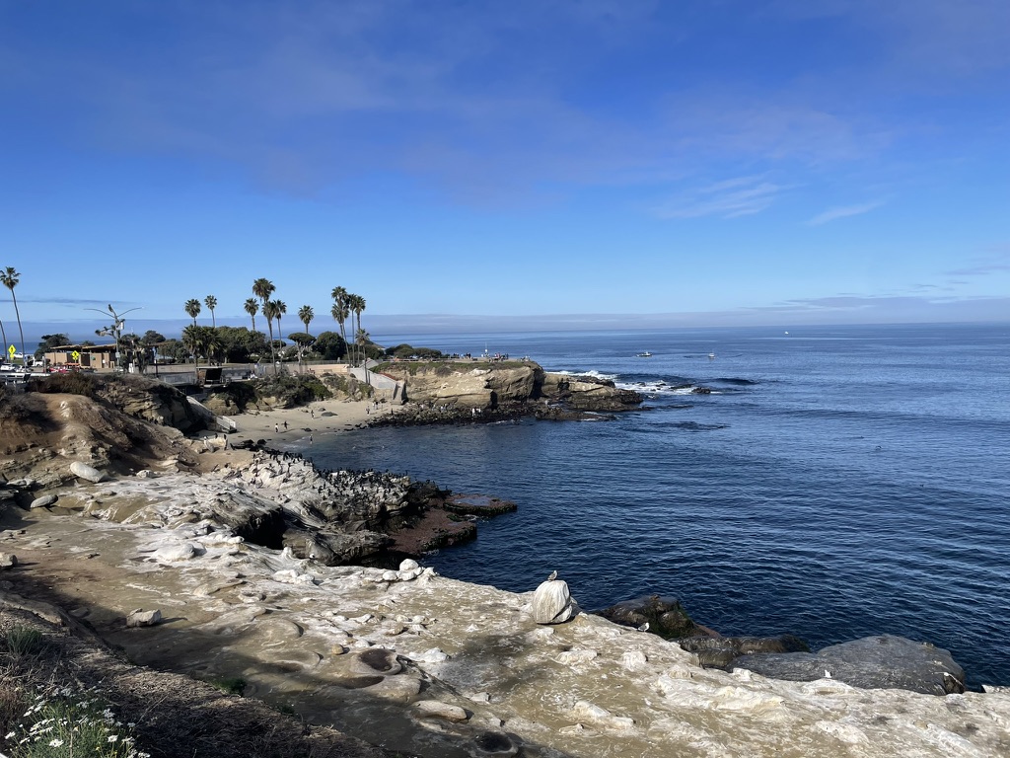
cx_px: 505
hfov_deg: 67.3
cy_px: 379
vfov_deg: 53.1
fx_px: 759
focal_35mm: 26
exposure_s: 1/5291
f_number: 1.6
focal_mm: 4.2
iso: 32
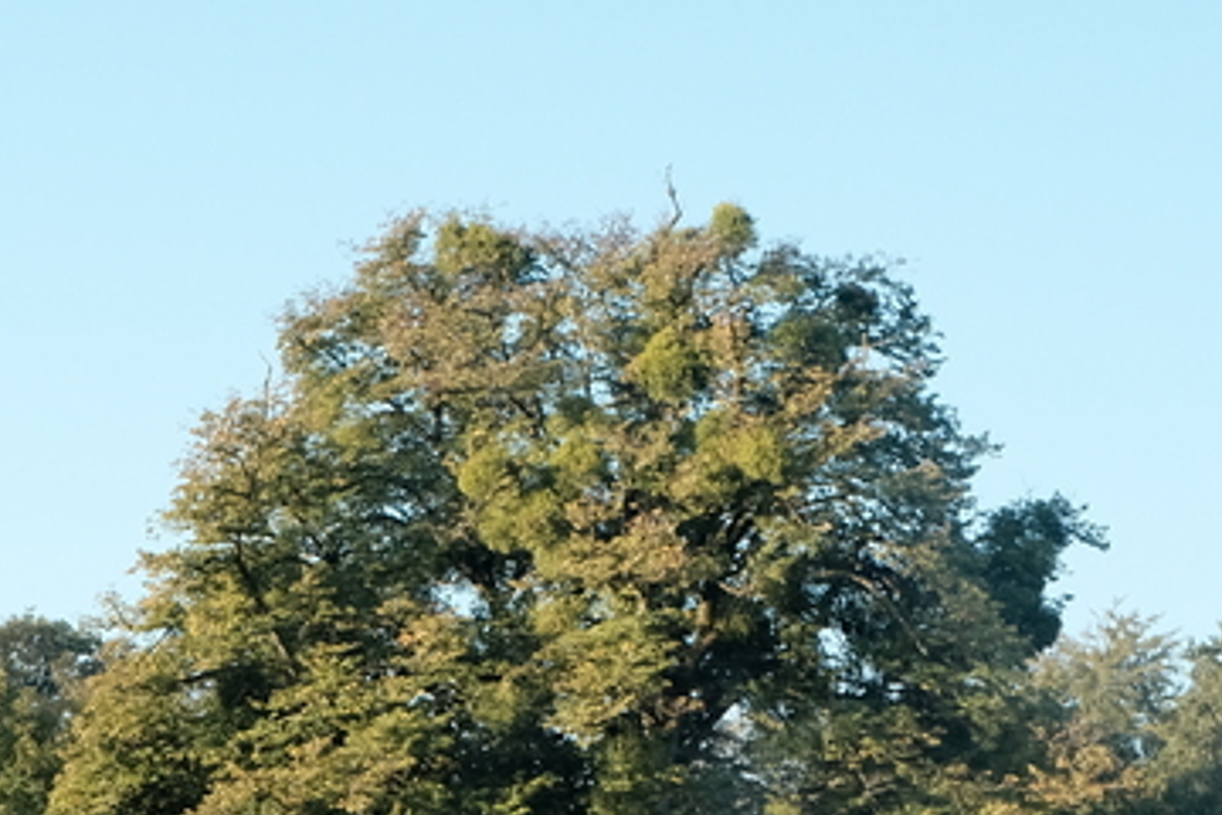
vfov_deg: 13.4
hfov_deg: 18.5
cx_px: -496
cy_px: 927
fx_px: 3394
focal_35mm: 100
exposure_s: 1/170
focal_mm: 20.3
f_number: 5.6
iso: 320
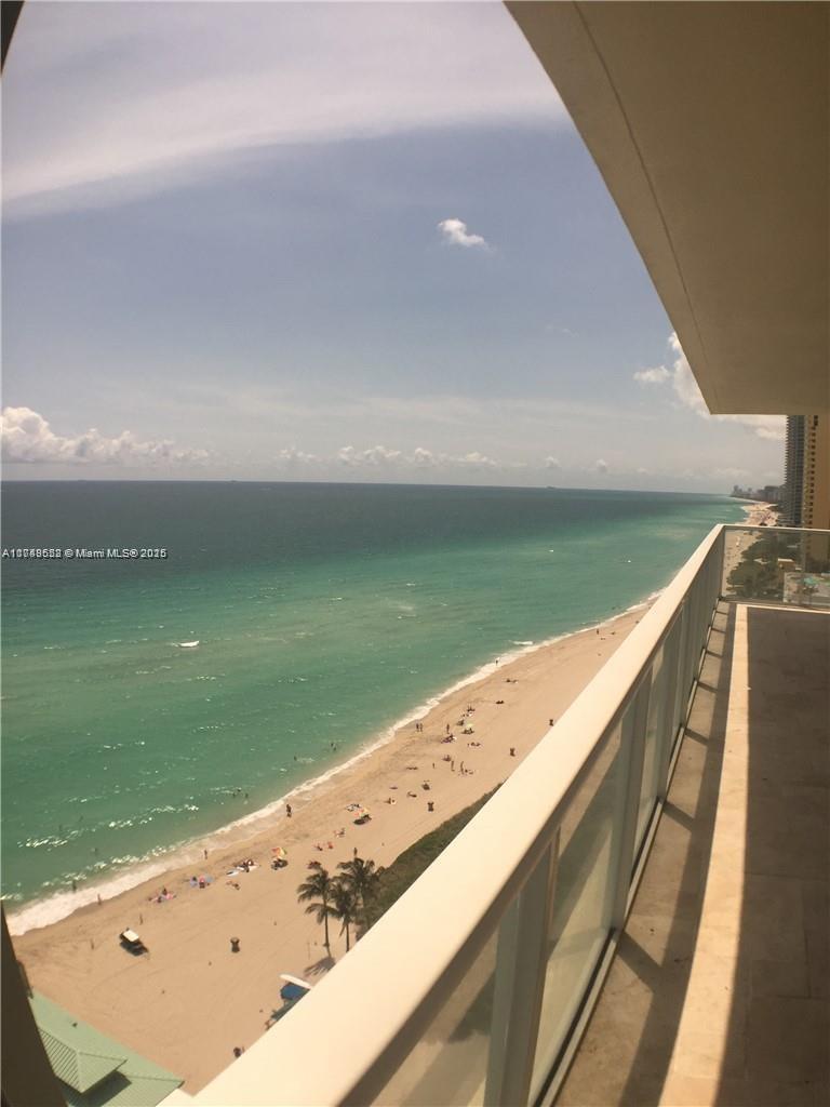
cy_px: 554
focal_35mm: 29
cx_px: 415
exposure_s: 1/4950
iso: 32
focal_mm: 4.15
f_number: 2.2
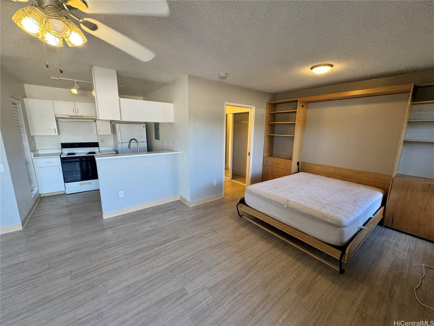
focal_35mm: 14
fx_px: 176
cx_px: 217
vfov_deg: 85.7
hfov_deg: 102.1
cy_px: 163
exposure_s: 1/120
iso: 125
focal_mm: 2.22
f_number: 2.2
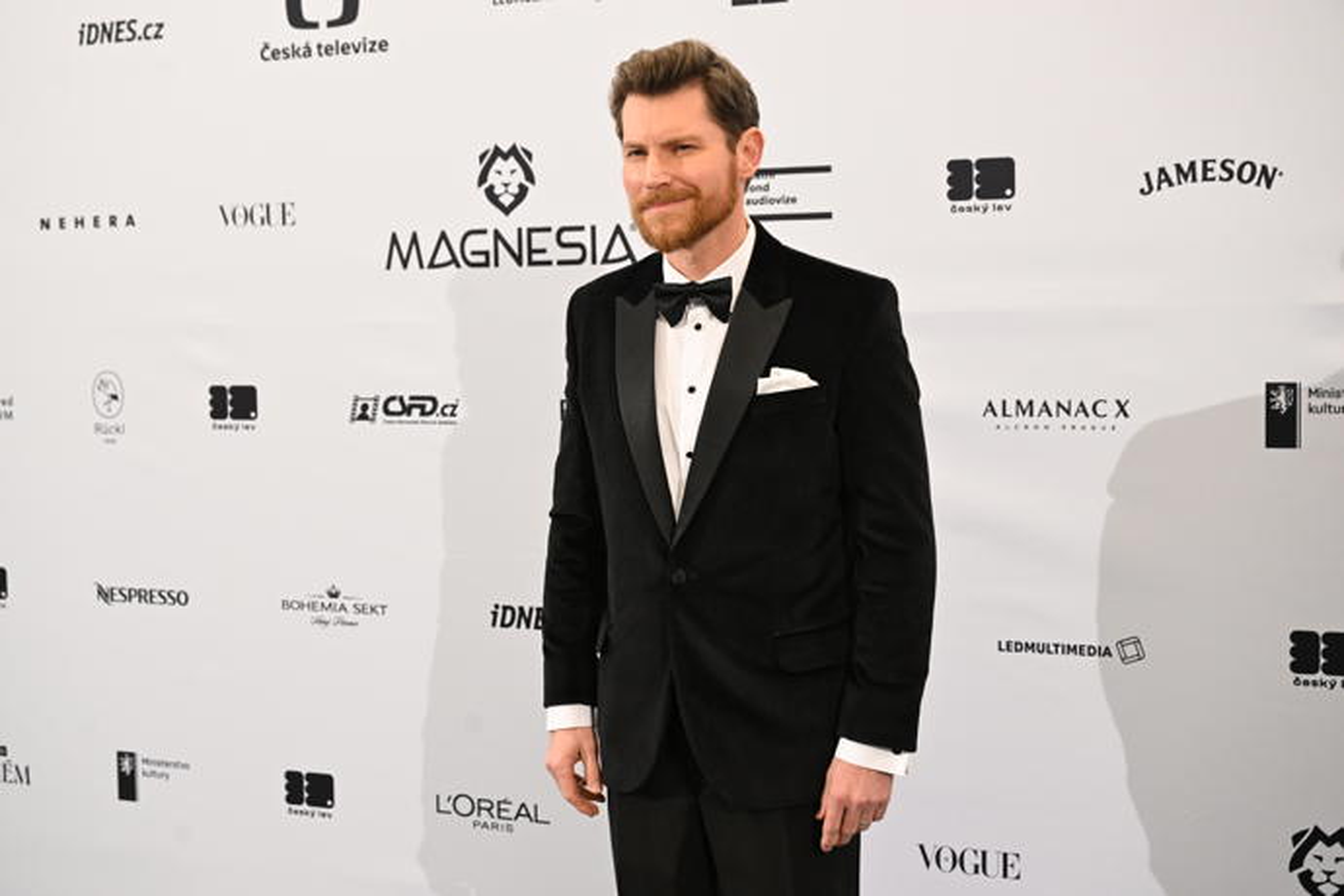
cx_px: 672
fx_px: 1792
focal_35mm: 48
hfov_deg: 41.1
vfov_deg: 28.1
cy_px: 448
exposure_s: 1/160
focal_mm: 48
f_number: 5
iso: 3200
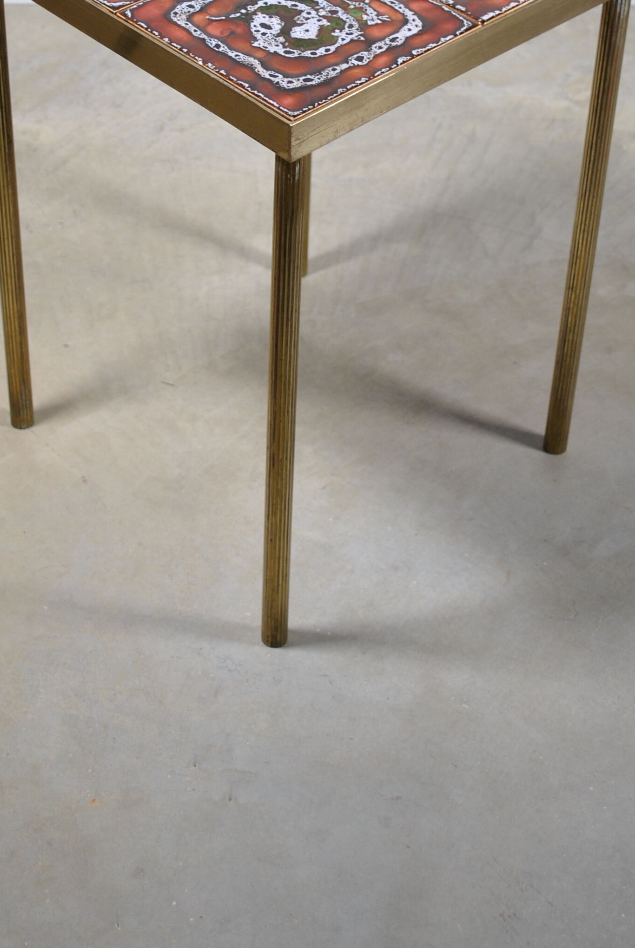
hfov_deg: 18.5
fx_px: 1952
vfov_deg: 26.8
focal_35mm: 74
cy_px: 205
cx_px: 298
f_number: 4.2
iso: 200
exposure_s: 1/40
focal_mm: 26
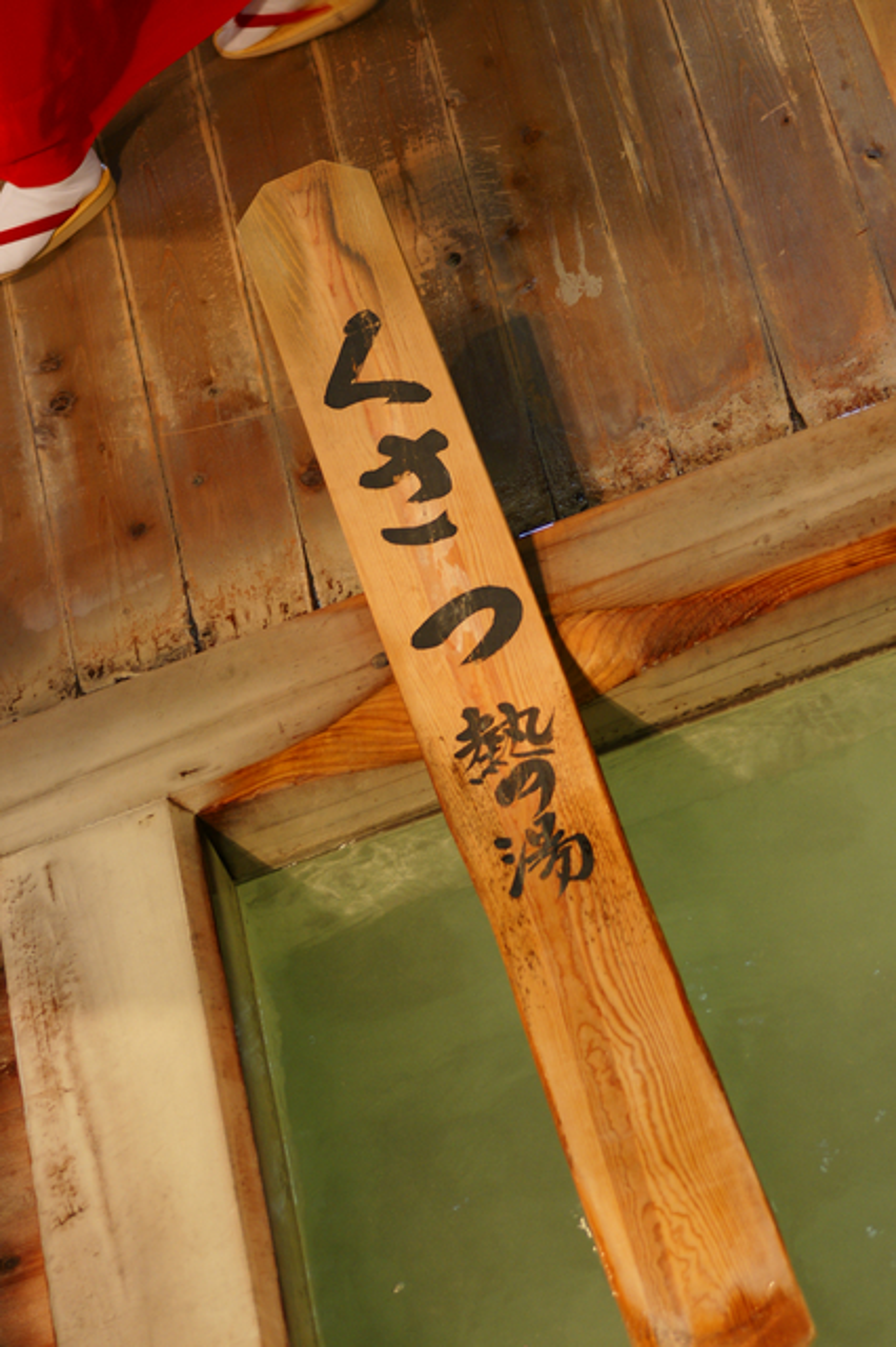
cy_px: 674
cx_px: 448
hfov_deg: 9.1
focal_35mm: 150
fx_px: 5606
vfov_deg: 13.7
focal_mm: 100
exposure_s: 1/30
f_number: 2.8
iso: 400
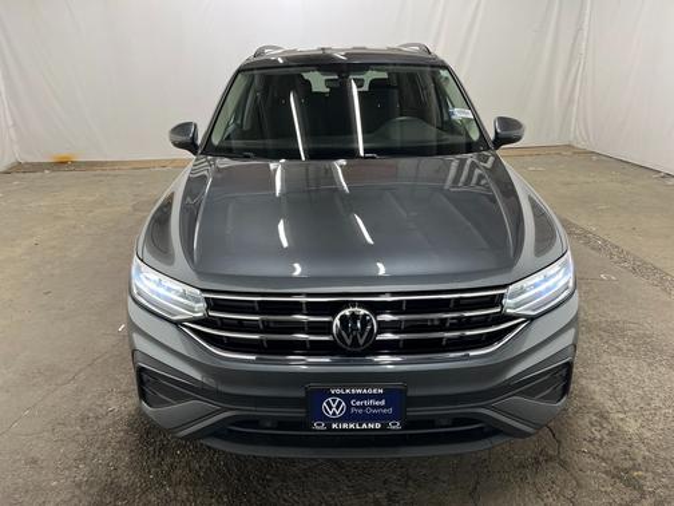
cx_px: 337
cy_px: 253
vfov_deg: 53.1
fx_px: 506
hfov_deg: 67.3
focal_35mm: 26
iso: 100
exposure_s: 1/83
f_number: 1.6
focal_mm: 5.1
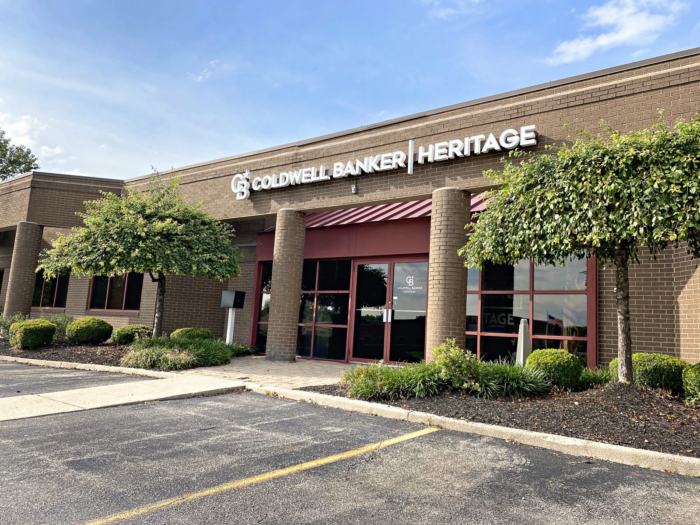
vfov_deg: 53.1
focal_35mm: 26
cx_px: 350
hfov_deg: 67.3
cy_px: 262
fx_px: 526
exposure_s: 1/1996
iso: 32
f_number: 1.8
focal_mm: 4.25
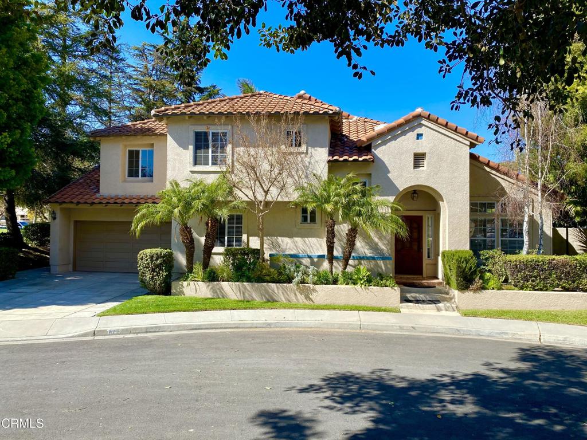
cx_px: 294
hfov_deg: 67.3
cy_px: 220
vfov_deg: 53.1
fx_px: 441
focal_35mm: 26
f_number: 1.8
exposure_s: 1/1779
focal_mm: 4.25
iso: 32
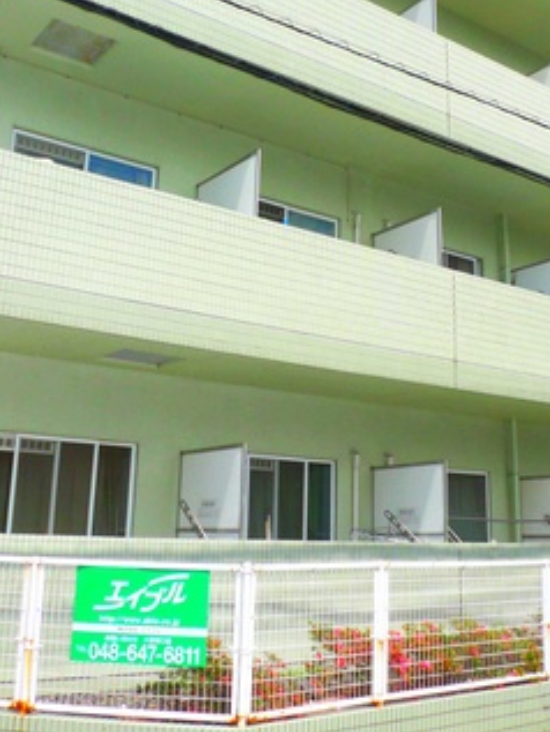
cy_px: 279
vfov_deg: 36.0
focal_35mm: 53
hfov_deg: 27.5
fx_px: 1122
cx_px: 322
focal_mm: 5.1
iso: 100
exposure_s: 1/1000
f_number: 4.5
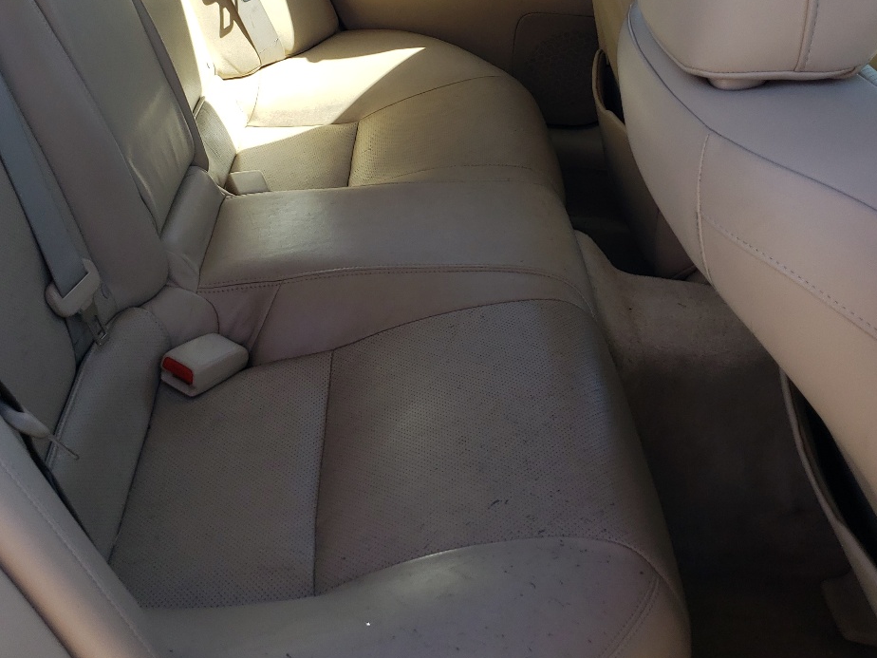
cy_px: 101
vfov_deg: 31.1
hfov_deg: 42.0
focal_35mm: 45
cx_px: 395
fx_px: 1140
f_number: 1.5
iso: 50
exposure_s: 1/625
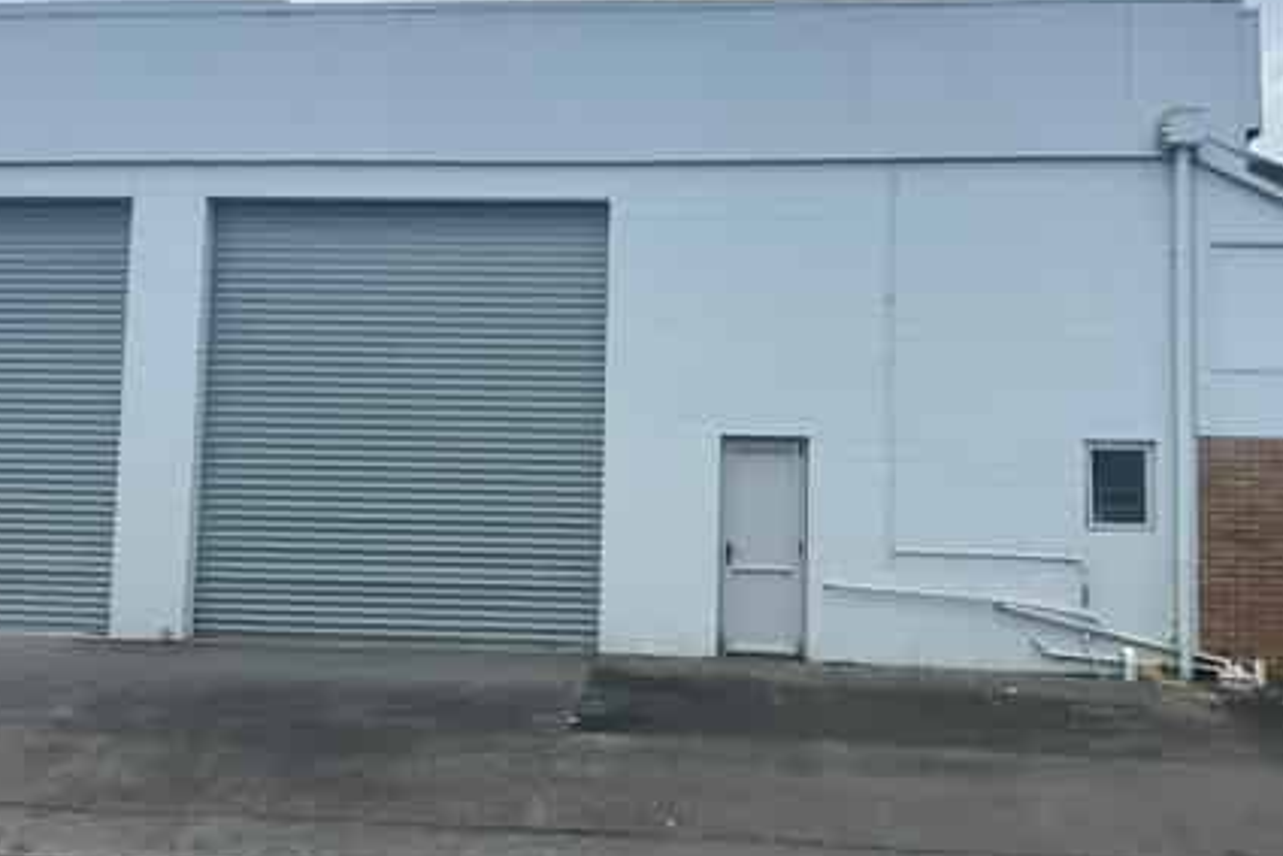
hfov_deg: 63.6
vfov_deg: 45.0
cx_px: 649
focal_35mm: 29
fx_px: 1034
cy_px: 416
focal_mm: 6.86
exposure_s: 1/2882
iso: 80
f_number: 1.78
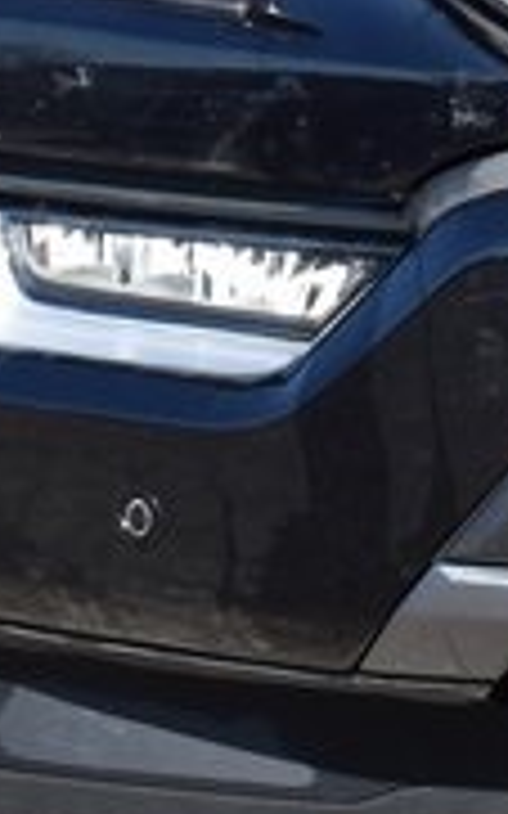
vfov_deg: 5.3
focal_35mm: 398
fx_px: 8823
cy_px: -245
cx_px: 1439
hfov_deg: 3.2
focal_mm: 46
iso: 400
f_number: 10
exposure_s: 1/320
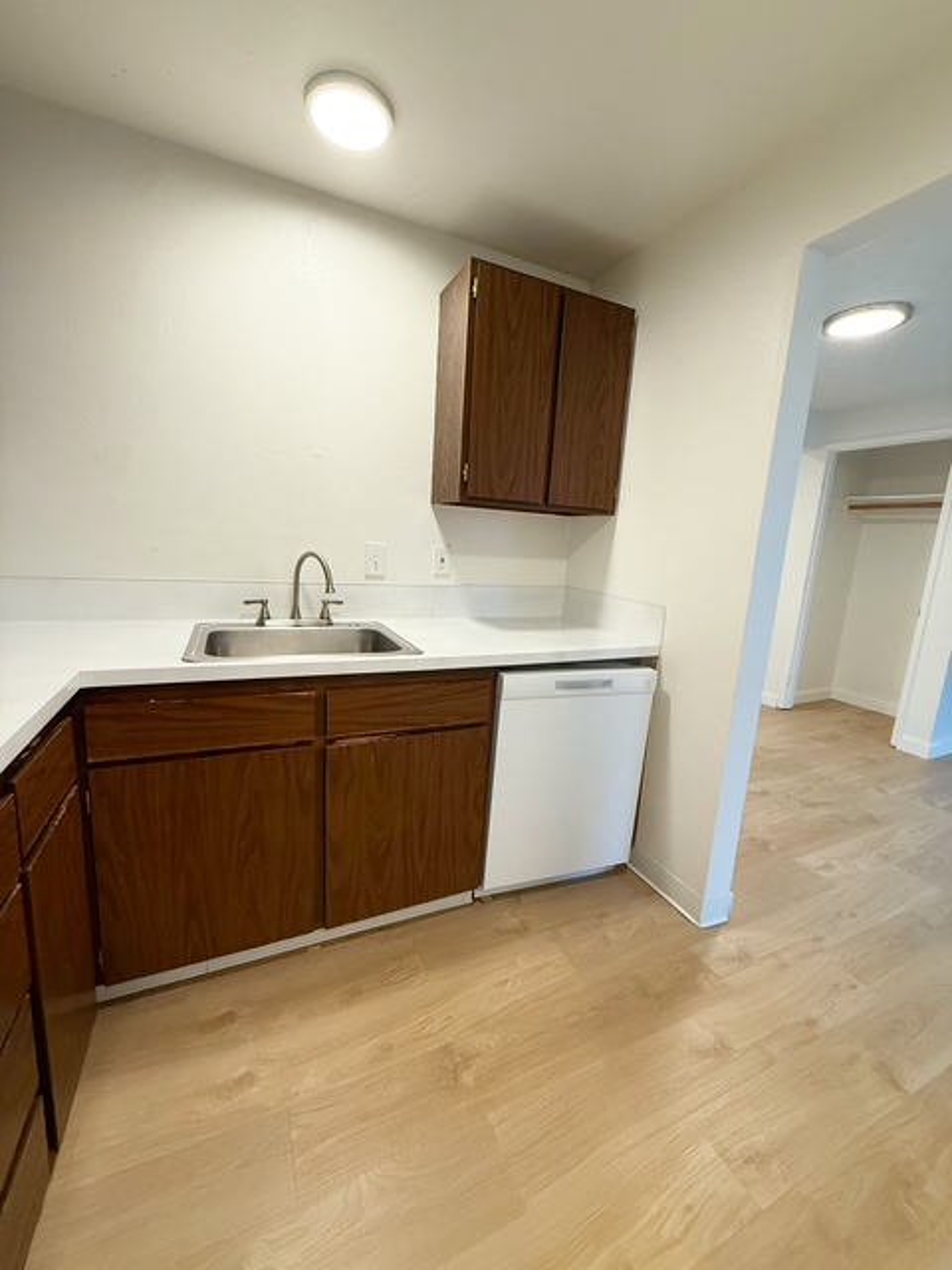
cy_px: 635
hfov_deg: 85.7
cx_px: 476
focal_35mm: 14
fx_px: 513
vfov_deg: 102.1
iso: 250
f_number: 2.2
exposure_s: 1/120
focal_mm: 2.22
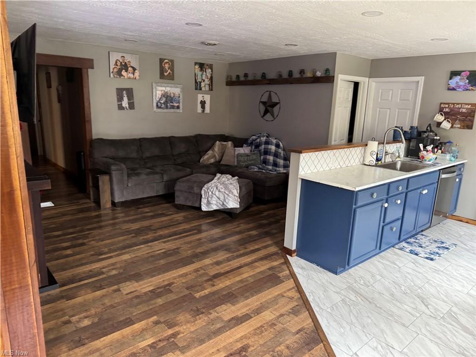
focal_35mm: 24
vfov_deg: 56.8
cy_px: 178
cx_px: 238
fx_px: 330
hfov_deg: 71.6
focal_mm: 6.76
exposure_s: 1/60
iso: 640
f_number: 1.78
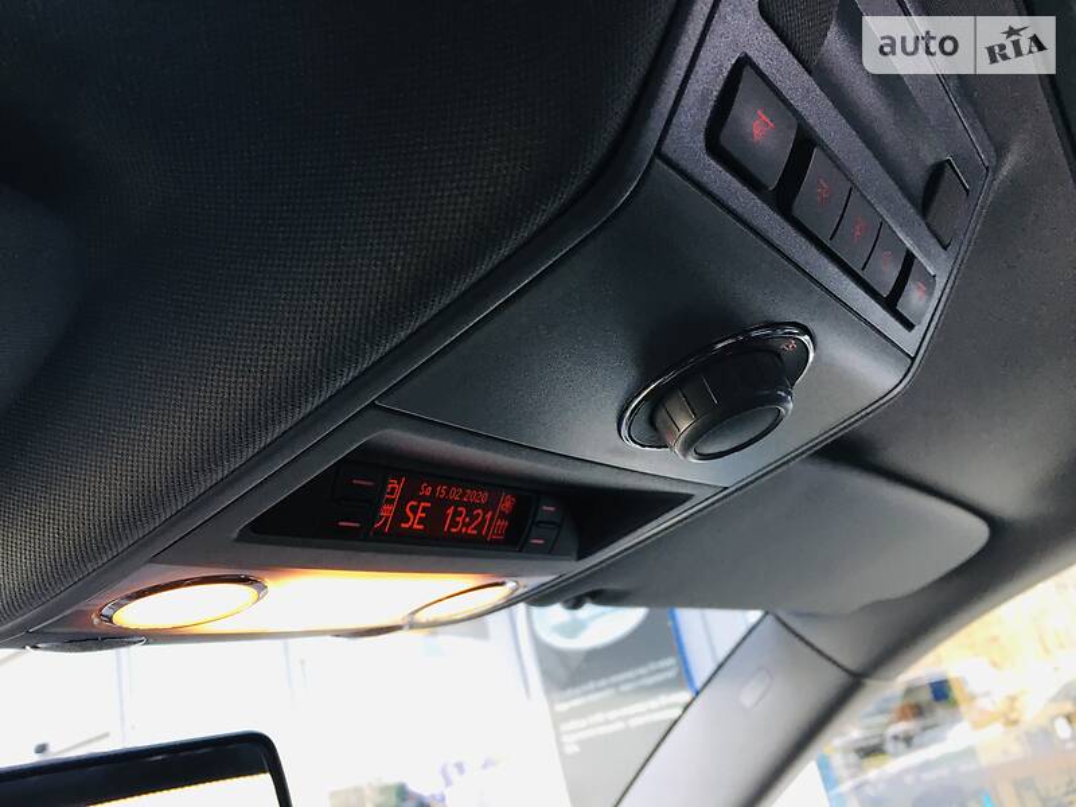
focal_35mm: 29
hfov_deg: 61.7
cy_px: 404
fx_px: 901
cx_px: 538
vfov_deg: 48.2
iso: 40
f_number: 2.2
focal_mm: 4.2
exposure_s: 1/33
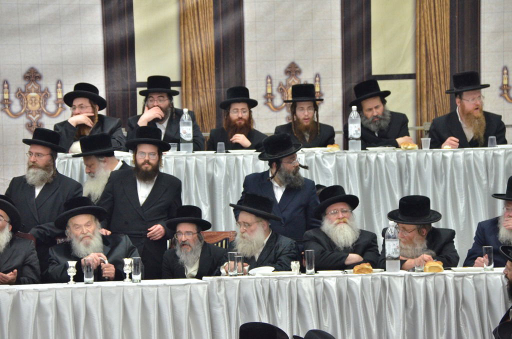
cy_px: 170
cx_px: 256
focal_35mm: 188
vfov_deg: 7.3
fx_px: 2661
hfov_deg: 11.0
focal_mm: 125
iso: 1600
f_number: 5.6
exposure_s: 1/125
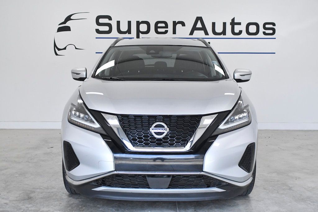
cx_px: 159
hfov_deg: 41.1
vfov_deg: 28.1
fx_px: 424
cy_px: 106
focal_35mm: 48
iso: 2500
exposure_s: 1/4000
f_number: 3.5
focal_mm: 32
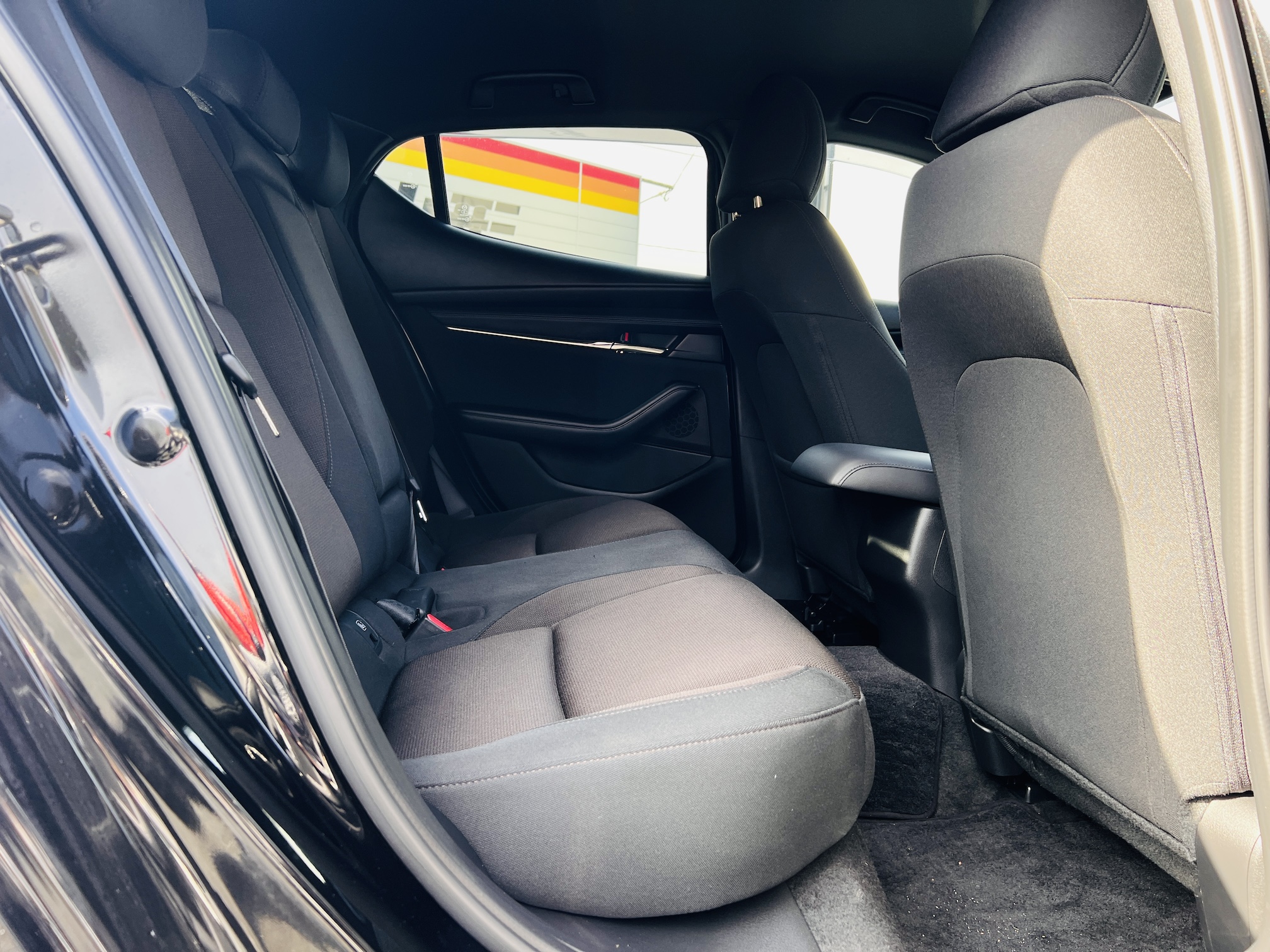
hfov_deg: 67.3
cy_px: 476
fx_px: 954
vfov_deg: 53.1
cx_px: 635
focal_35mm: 26
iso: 50
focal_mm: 5.7
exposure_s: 1/121
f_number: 1.5
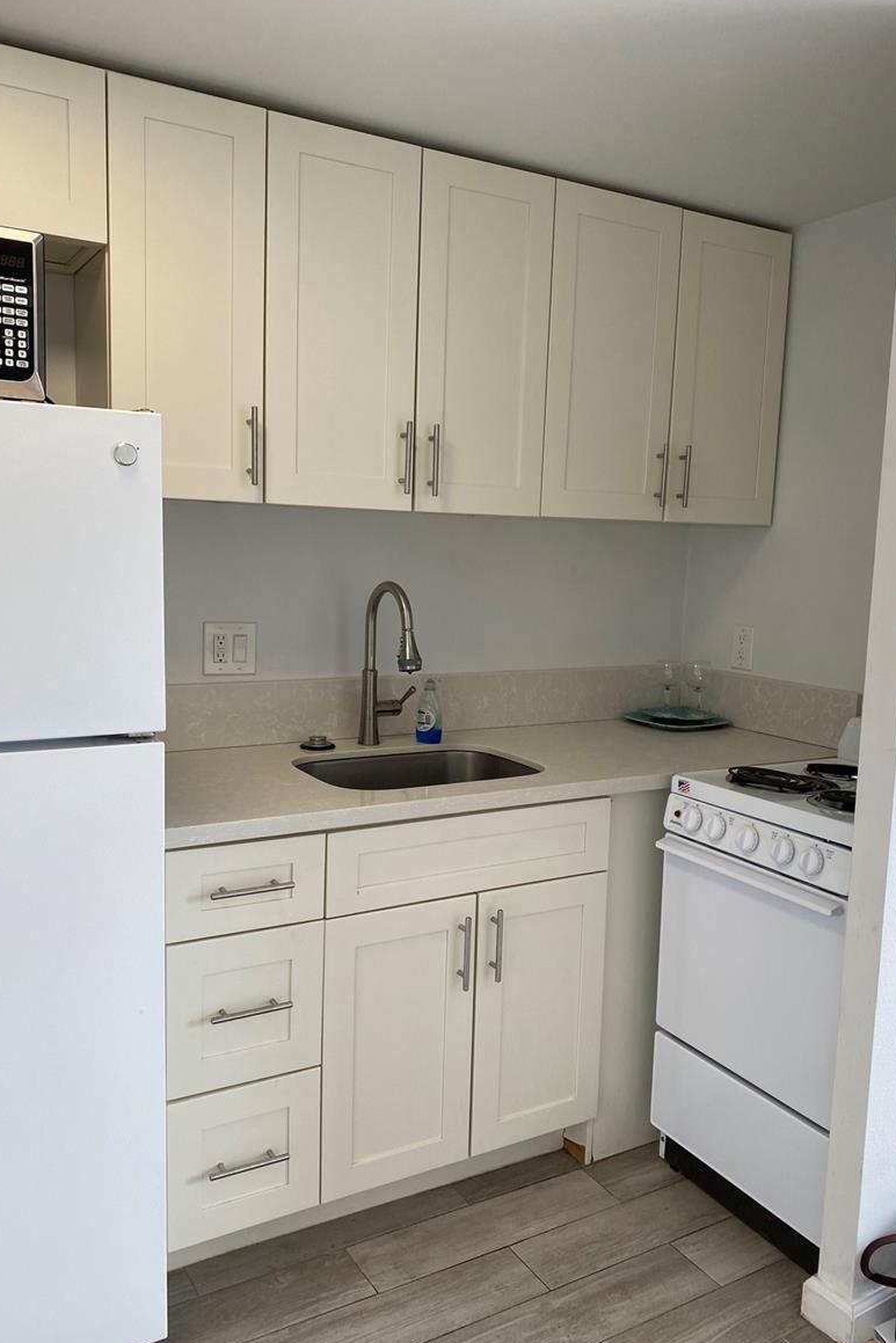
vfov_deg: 65.5
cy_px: 680
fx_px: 1045
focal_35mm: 28
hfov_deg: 46.4
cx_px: 468
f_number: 1.8
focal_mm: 4.25
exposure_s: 1/122
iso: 40
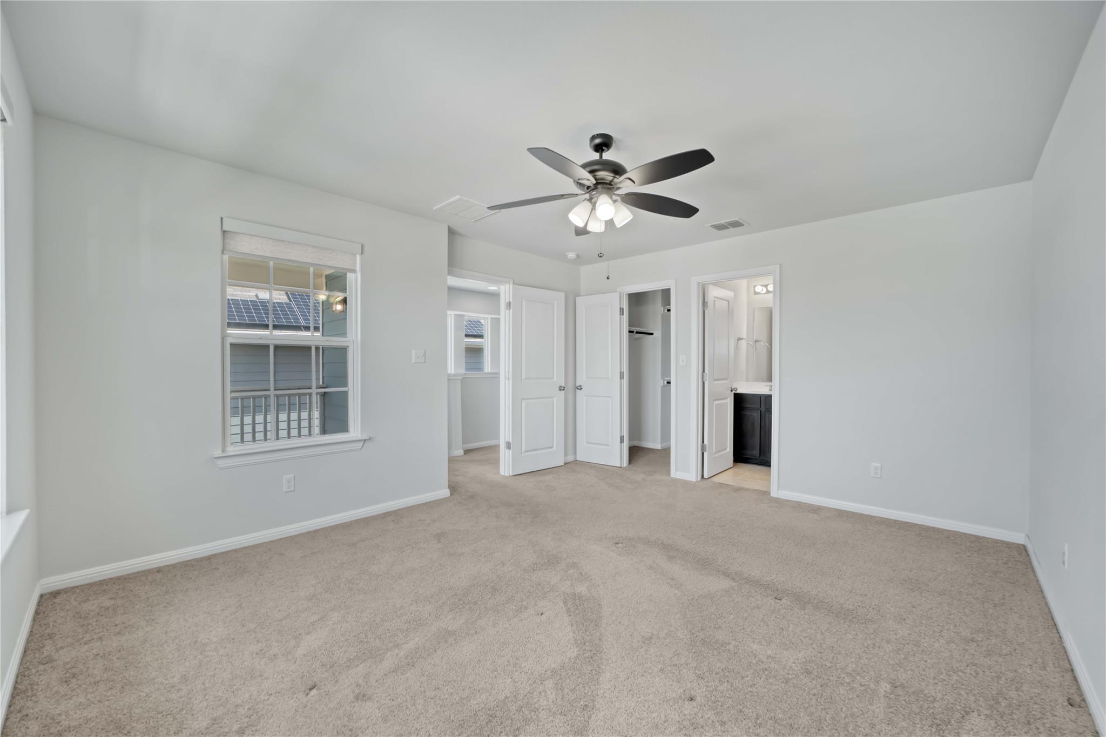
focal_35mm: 14
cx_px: 553
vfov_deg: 81.2
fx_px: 430
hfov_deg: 104.3
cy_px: 368
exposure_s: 1/20
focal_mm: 14
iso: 100
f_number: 8
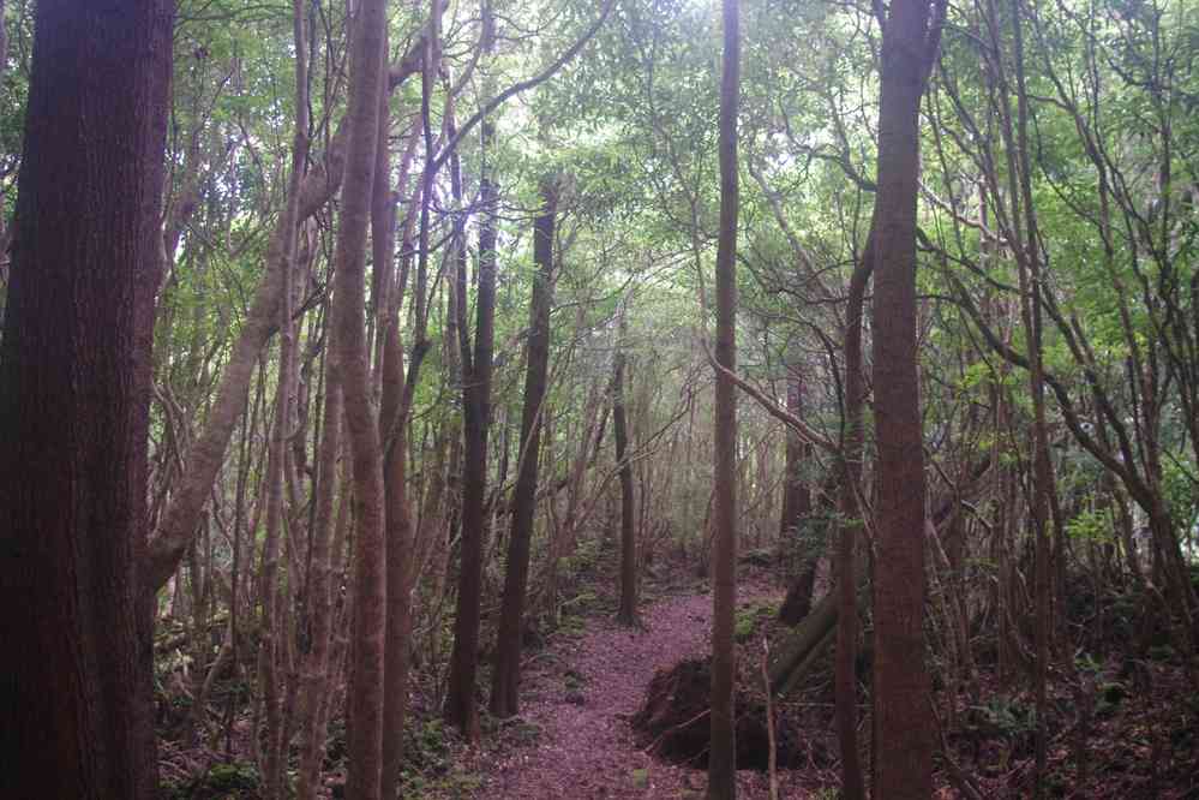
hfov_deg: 59.5
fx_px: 1049
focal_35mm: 32
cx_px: 600
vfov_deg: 41.7
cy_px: 400
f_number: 4
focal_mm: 21
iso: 3200
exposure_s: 1/25
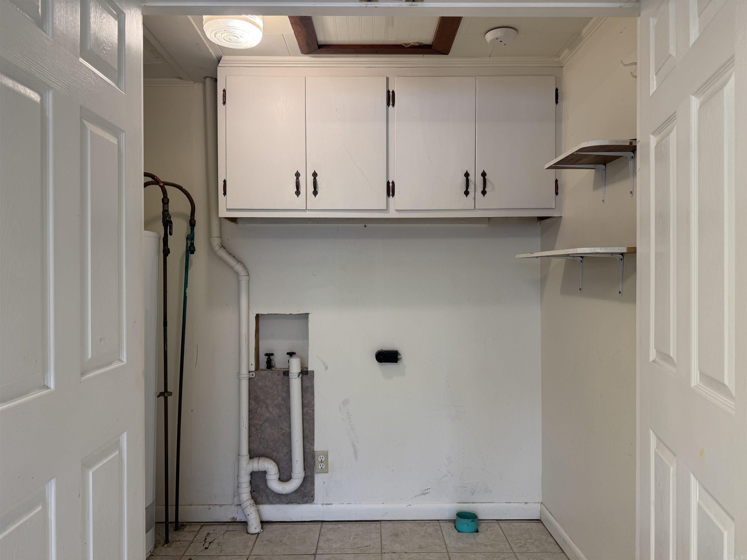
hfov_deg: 71.6
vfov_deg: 56.8
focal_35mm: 24
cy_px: 280
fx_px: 518
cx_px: 374
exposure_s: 1/62
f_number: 1.78
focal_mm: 6.76
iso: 80
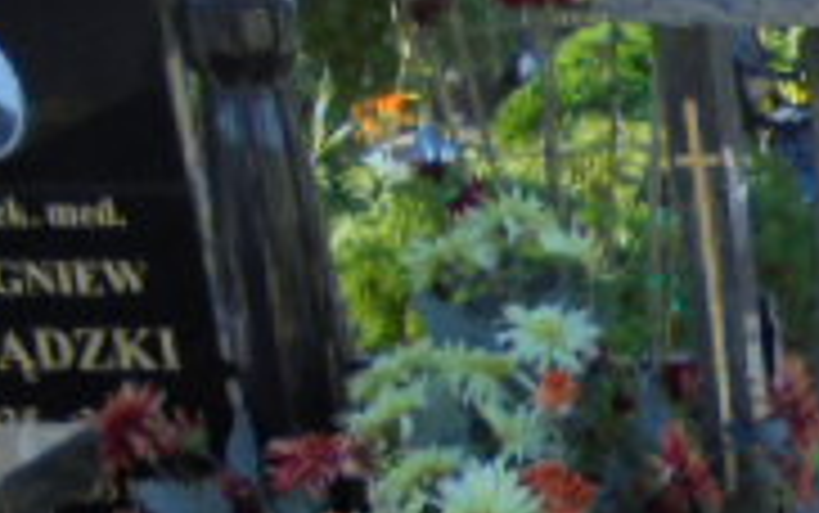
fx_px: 2166
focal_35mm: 97
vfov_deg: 12.1
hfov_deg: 19.2
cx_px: 1156
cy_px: 994
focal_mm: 4.6
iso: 100
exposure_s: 1/250
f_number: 3.5
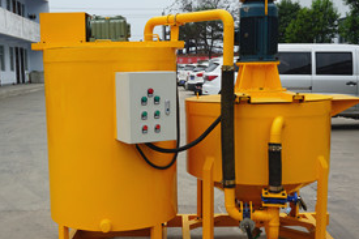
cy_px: 135
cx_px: 186
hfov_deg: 43.0
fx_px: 456
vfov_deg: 29.3
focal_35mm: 46
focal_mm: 21
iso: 100
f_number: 9
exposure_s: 1/100
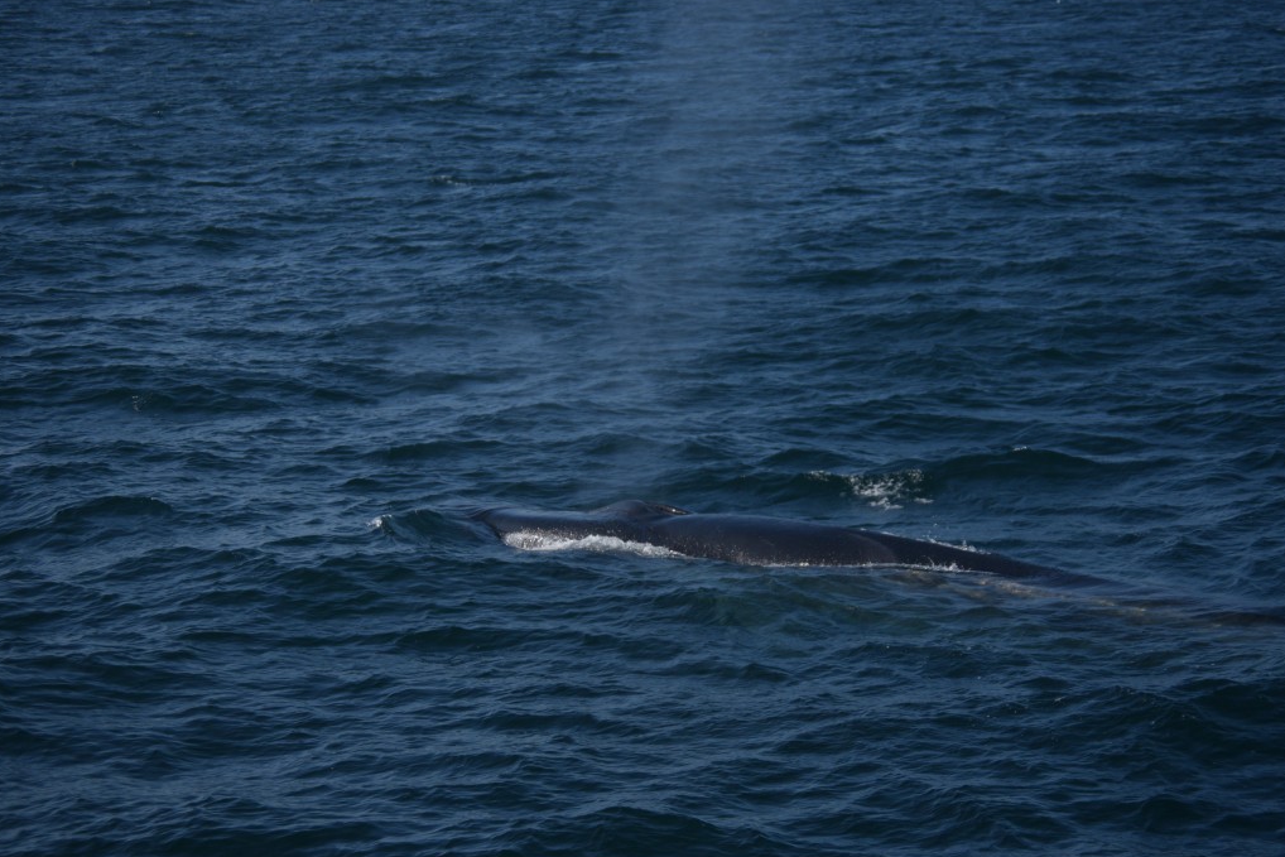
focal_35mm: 105
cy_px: 434
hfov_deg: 19.5
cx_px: 653
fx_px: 3748
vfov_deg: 13.0
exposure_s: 1/4000
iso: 200
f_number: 4.2
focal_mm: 66
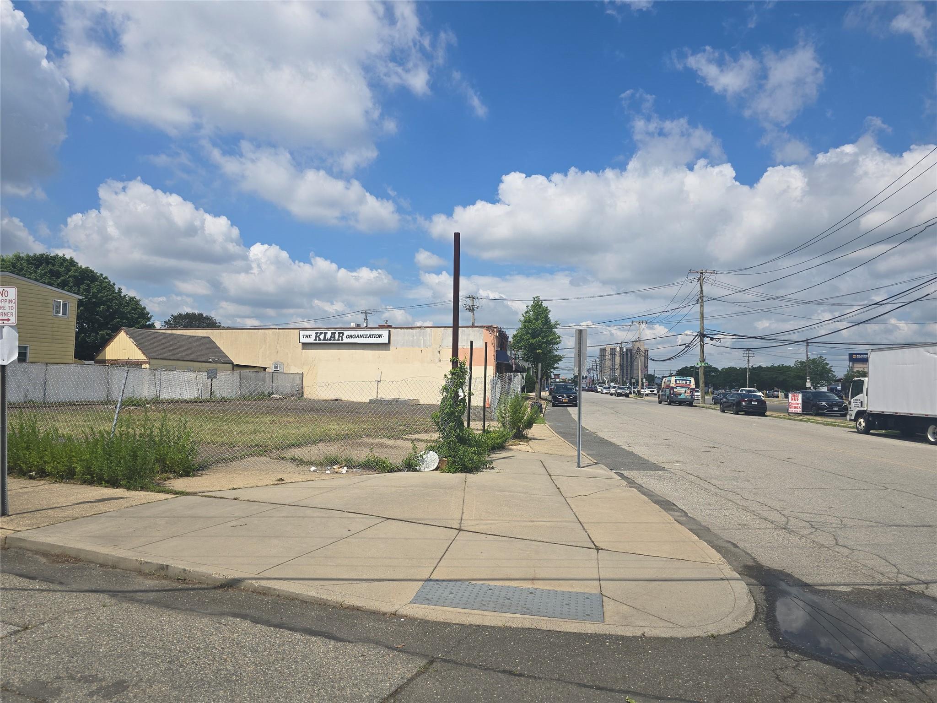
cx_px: 468
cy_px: 352
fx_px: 623
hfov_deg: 73.9
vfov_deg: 58.9
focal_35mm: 23
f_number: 1.7
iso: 12
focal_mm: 6.3
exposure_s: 1/1265
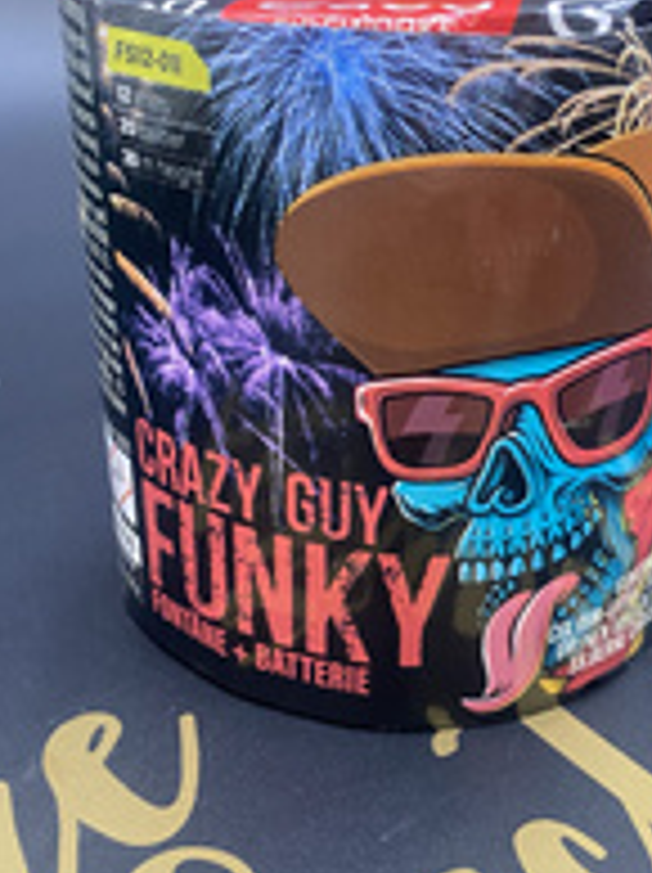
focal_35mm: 47
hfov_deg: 30.7
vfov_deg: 40.5
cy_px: 432
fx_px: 1183
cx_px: 389
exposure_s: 1/60
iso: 160
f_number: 1.8
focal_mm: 4.25
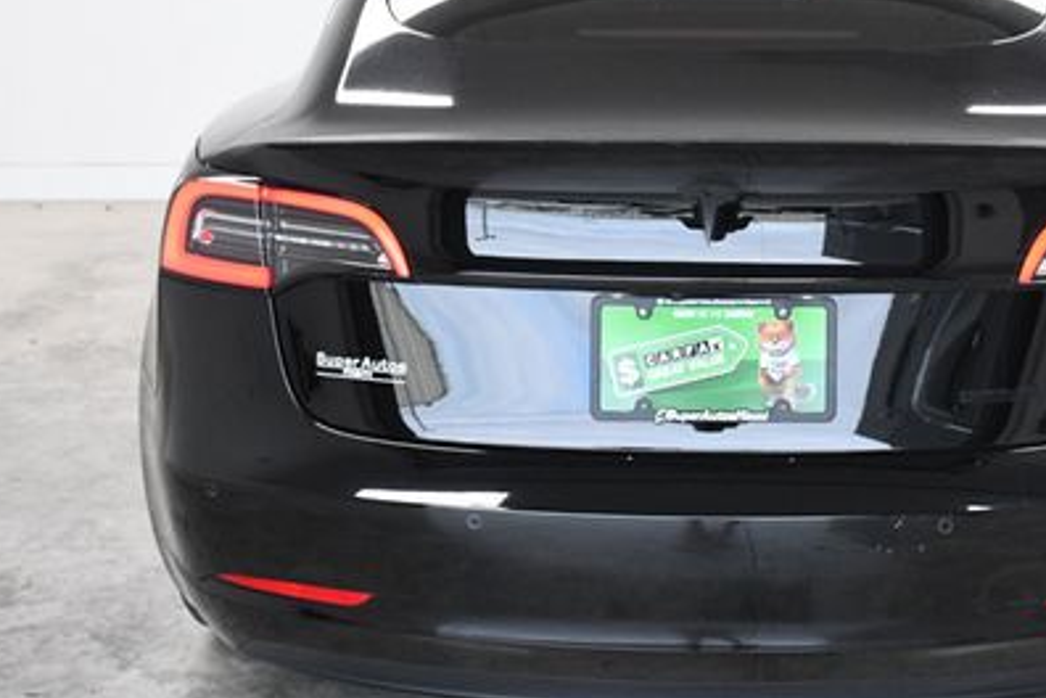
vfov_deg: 21.5
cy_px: 227
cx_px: 718
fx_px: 1830
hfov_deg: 31.6
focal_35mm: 63
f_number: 8
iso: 2500
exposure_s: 1/250
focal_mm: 26
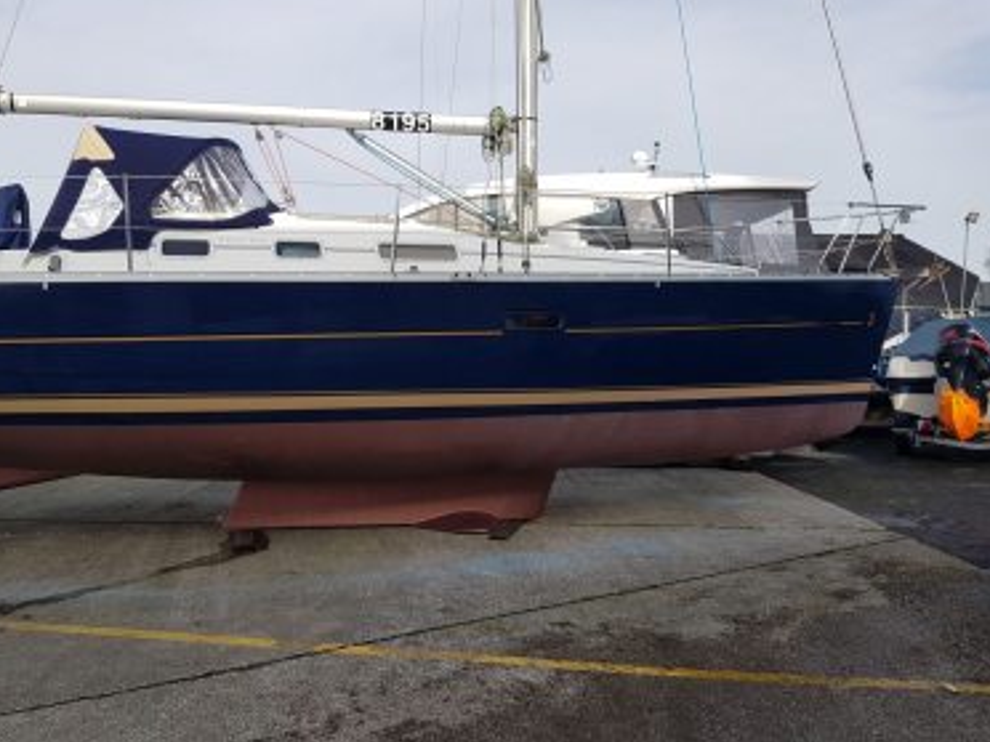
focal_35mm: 27
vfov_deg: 51.4
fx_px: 772
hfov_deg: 65.3
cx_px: 487
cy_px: 364
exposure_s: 1/1336
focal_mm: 4.2
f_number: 1.7
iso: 40
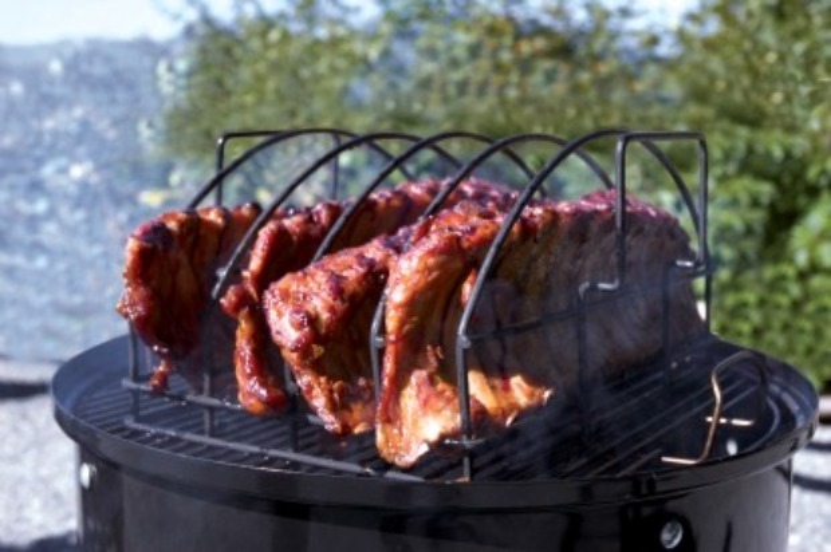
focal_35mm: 57
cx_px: 416
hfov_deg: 35.1
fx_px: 1314
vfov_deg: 23.7
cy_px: 276
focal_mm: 38
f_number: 6.3
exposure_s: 1/250
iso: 200
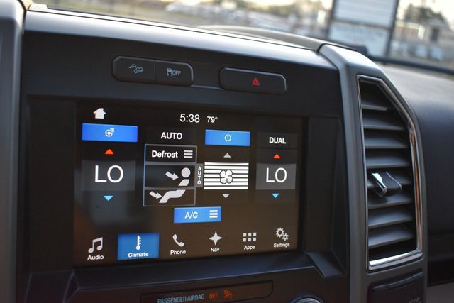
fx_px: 454
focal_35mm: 36
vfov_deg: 36.9
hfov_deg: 53.1
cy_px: 152
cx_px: 227
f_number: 3.8
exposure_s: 1/125
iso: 1250
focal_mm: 24
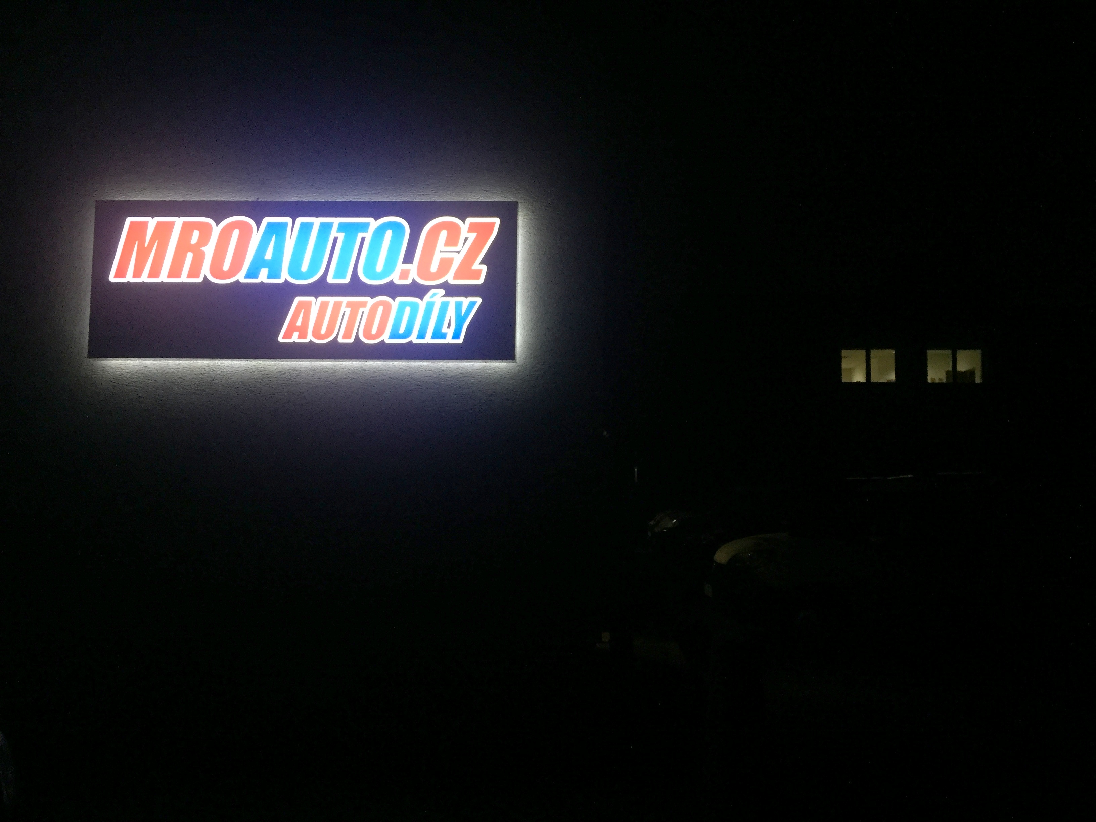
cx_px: 548
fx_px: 918
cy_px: 411
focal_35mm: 29
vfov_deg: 48.2
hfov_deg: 61.7
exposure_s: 1/33
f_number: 2.2
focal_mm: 4.15
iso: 64
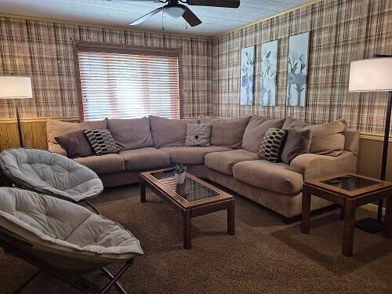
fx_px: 260
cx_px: 196
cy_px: 147
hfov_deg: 73.9
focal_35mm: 23
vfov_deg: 58.9
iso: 500
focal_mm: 5.4
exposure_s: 1/120
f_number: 1.8
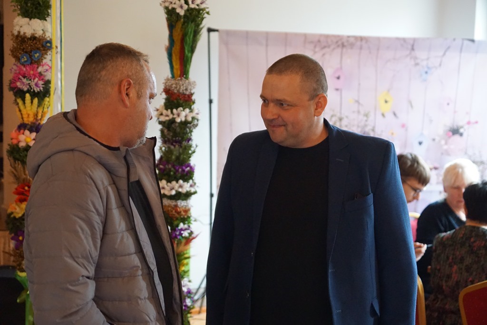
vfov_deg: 22.6
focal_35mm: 60
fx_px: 812
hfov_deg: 33.4
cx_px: 244
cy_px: 162
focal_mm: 40
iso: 3200
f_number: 2.8
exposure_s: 1/160
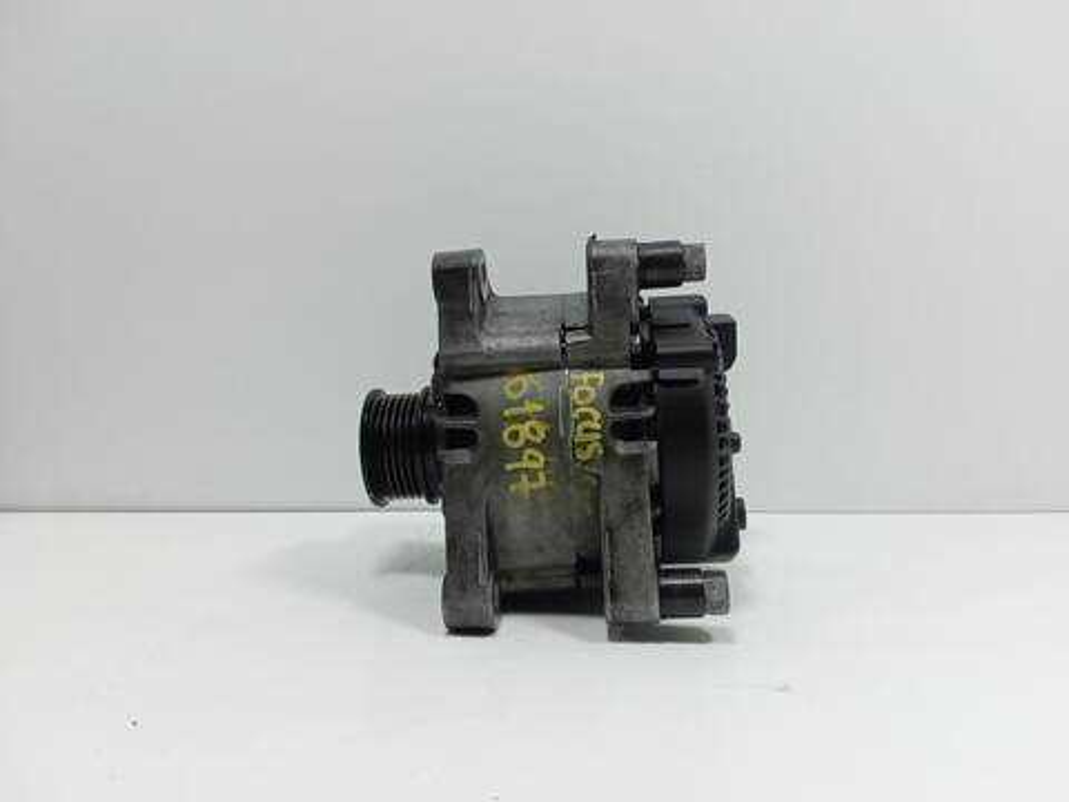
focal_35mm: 25
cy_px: 401
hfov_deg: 69.4
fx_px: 772
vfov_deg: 54.9
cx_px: 534
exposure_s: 1/50
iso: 116
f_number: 2
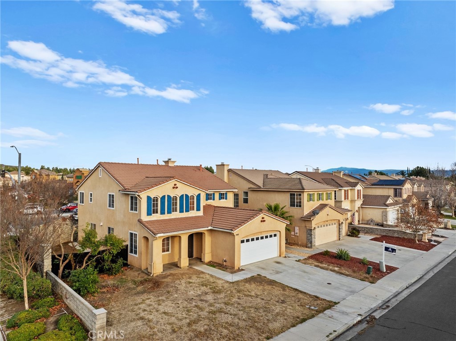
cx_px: 228
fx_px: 316
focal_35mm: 24
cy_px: 170
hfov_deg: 71.6
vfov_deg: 56.7
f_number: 4.5
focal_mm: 12.29
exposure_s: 1/1000
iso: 200
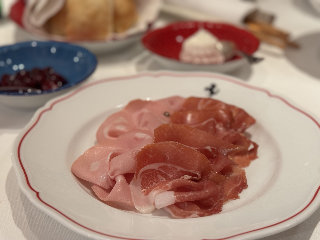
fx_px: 444
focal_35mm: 48
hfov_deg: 39.7
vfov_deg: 30.3
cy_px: 120
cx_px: 160
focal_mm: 6.76
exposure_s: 1/33
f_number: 1.78
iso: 250
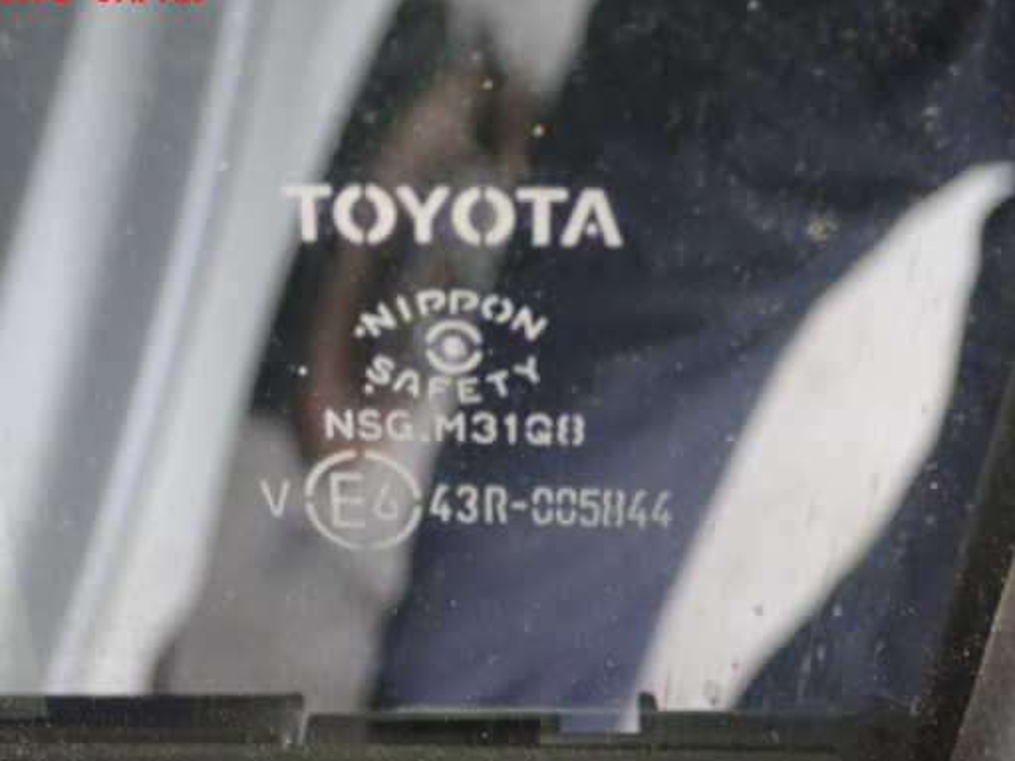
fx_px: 1583
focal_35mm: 54
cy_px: 411
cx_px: 437
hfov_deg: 35.5
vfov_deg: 27.0
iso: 800
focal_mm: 8.41
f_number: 3.1
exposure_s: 1/13
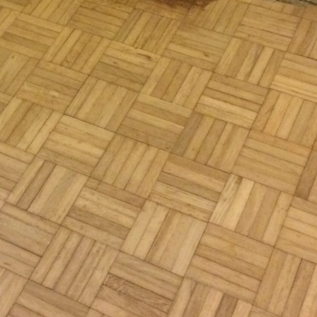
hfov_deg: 21.8
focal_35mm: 78
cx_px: 49
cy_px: 21
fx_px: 808
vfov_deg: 21.6
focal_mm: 4.15
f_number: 2.2
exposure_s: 1/25
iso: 320
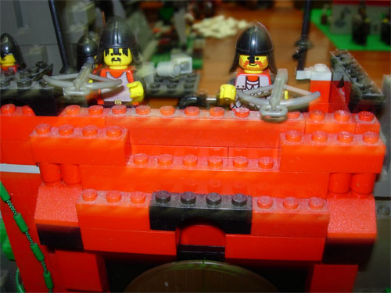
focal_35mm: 38
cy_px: 146
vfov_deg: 37.7
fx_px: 429
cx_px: 196
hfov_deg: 49.0
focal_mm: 7.8
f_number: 4.8
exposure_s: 1
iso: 79
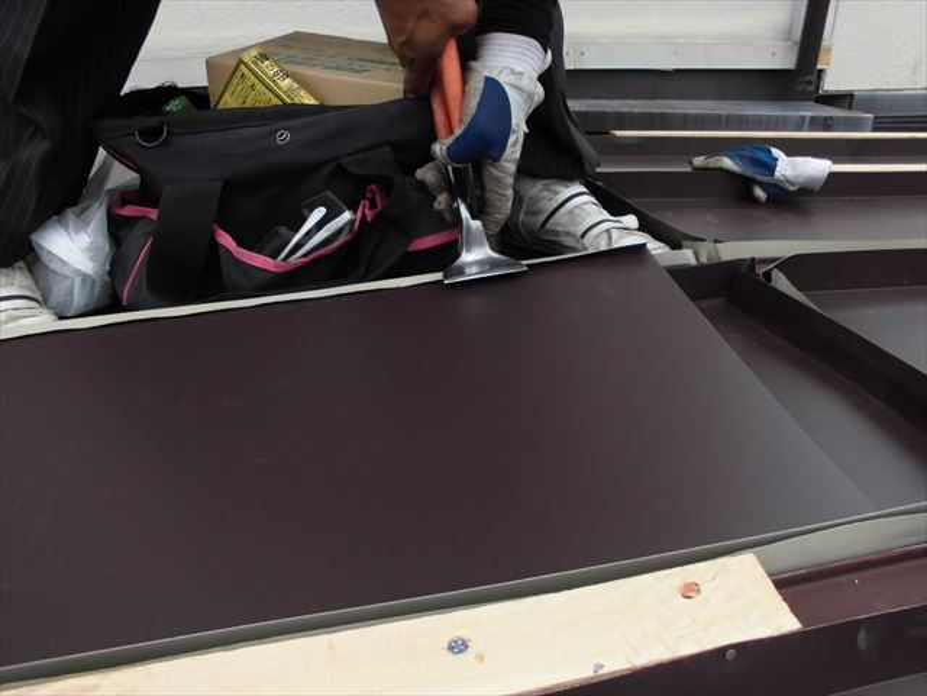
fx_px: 696
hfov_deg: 67.3
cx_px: 464
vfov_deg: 53.1
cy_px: 348
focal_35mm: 26
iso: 100
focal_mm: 4.6
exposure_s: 1/320
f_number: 3.5
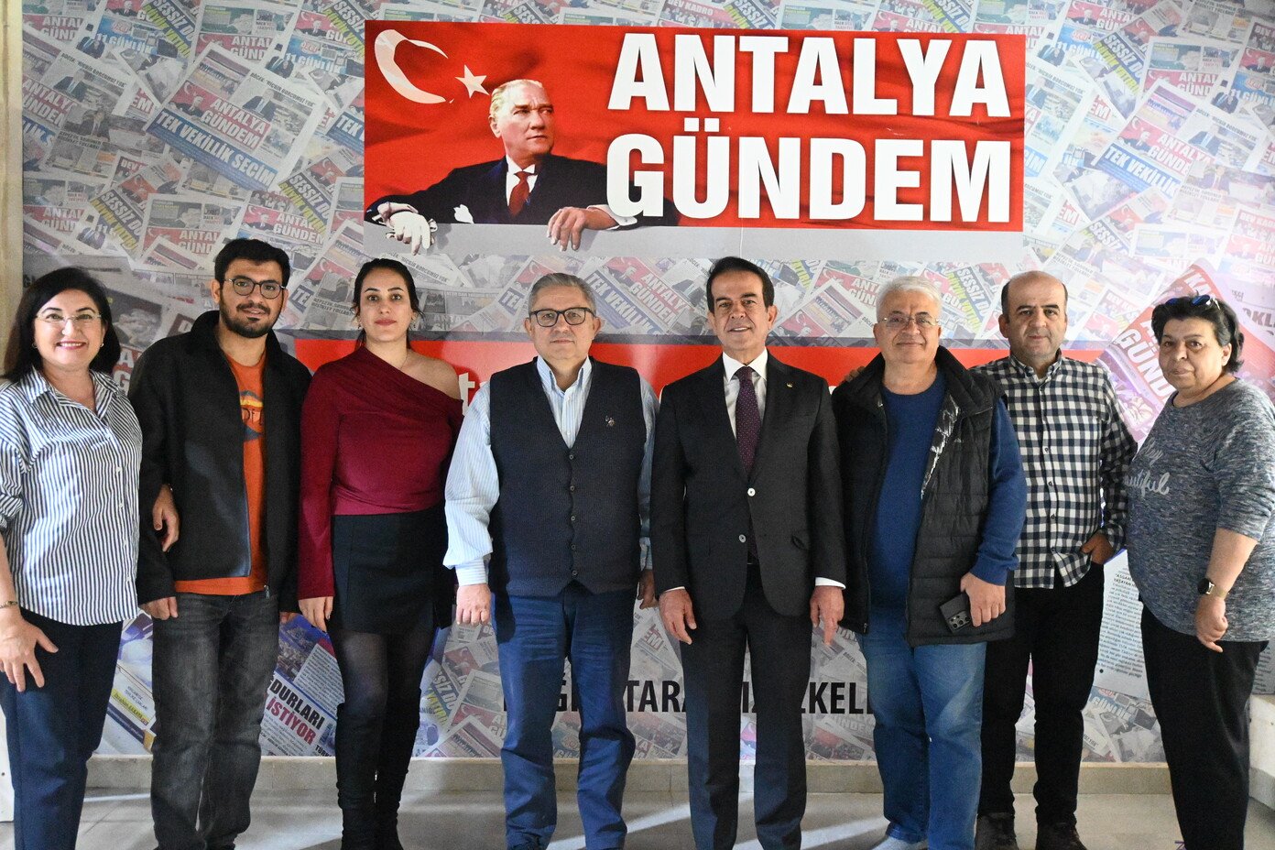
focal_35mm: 34
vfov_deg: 39.1
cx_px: 638
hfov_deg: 56.1
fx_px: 1195
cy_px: 425
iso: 12800
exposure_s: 1/15
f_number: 4
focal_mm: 22.5
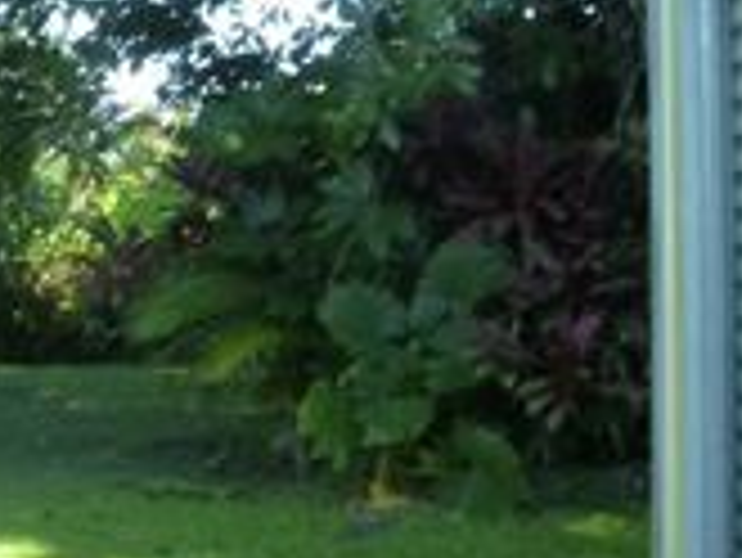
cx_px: -157
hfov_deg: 22.4
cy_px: 162
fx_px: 1716
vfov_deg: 18.4
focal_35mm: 80
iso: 320
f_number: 4
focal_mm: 4.3
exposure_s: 1/200
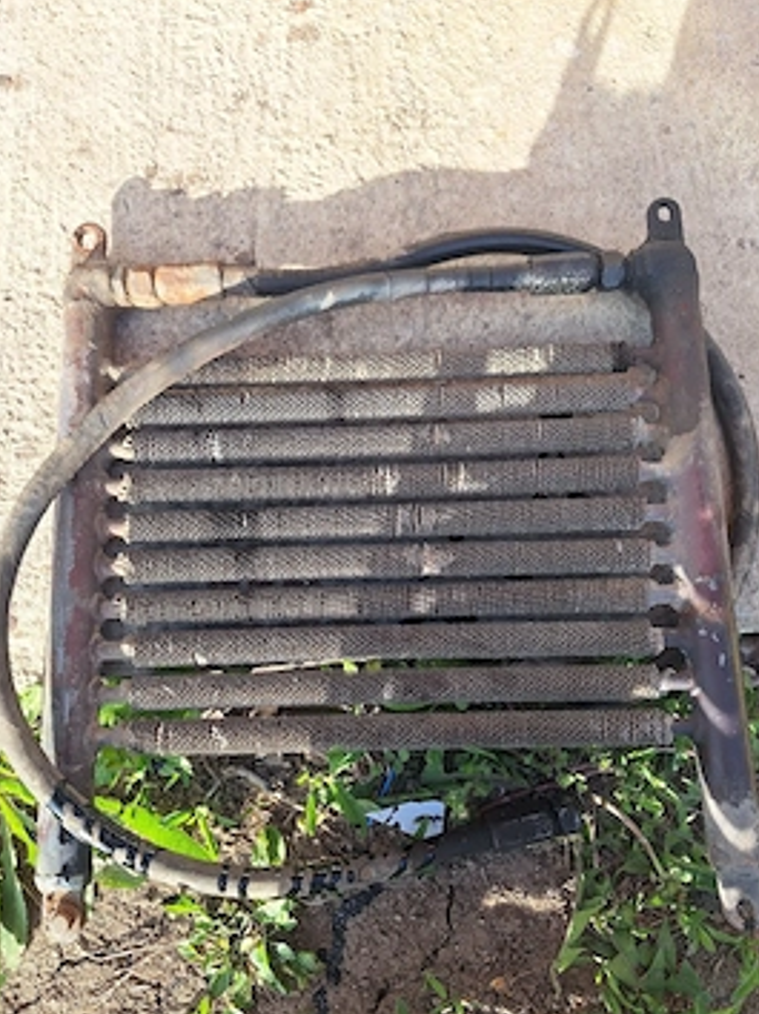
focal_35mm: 26
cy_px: 556
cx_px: 372
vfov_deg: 67.2
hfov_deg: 53.0
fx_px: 761
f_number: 1.8
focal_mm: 5.54
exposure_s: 1/667
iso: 40
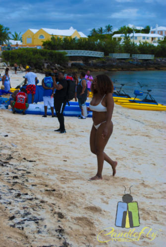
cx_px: 83
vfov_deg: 28.0
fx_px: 496
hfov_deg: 19.0
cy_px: 124
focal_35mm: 72
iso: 100
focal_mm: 48
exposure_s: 1/250
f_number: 8
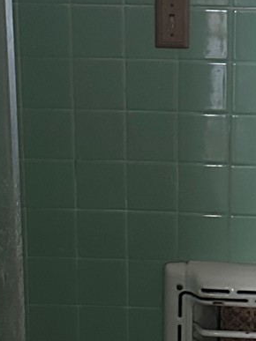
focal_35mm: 119
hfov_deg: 12.4
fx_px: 1174
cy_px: 179
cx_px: 215
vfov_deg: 16.6
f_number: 1.78
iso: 1000
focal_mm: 6.86
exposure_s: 1/37
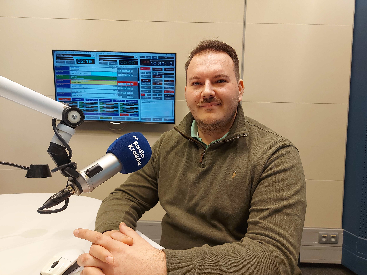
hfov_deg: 71.6
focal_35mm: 24
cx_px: 184
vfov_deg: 56.8
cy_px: 138
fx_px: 254
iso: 200
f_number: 1.8
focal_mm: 5.23
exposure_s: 1/33
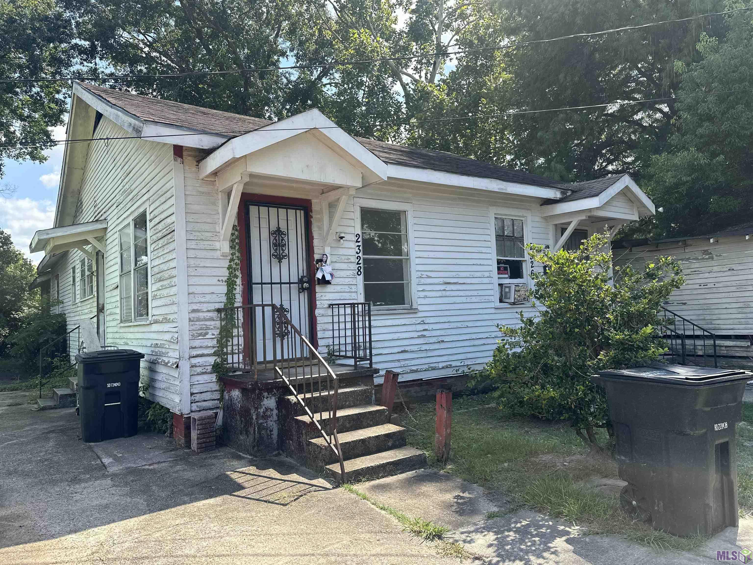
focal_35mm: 24
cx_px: 376
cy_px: 282
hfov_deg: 71.6
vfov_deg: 56.8
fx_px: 522
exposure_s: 1/1639
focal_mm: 6.86
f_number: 1.78
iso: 80
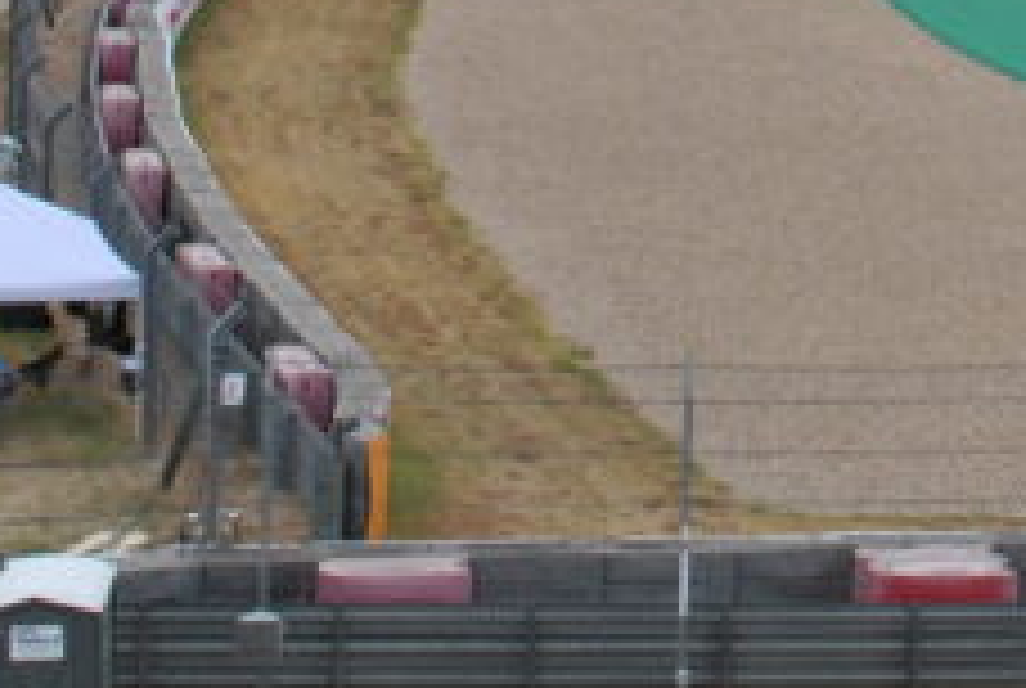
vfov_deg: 10.7
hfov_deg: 16.3
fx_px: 3455
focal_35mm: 121
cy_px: -537
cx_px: 1184
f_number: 8
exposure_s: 1/250
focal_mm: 18
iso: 100
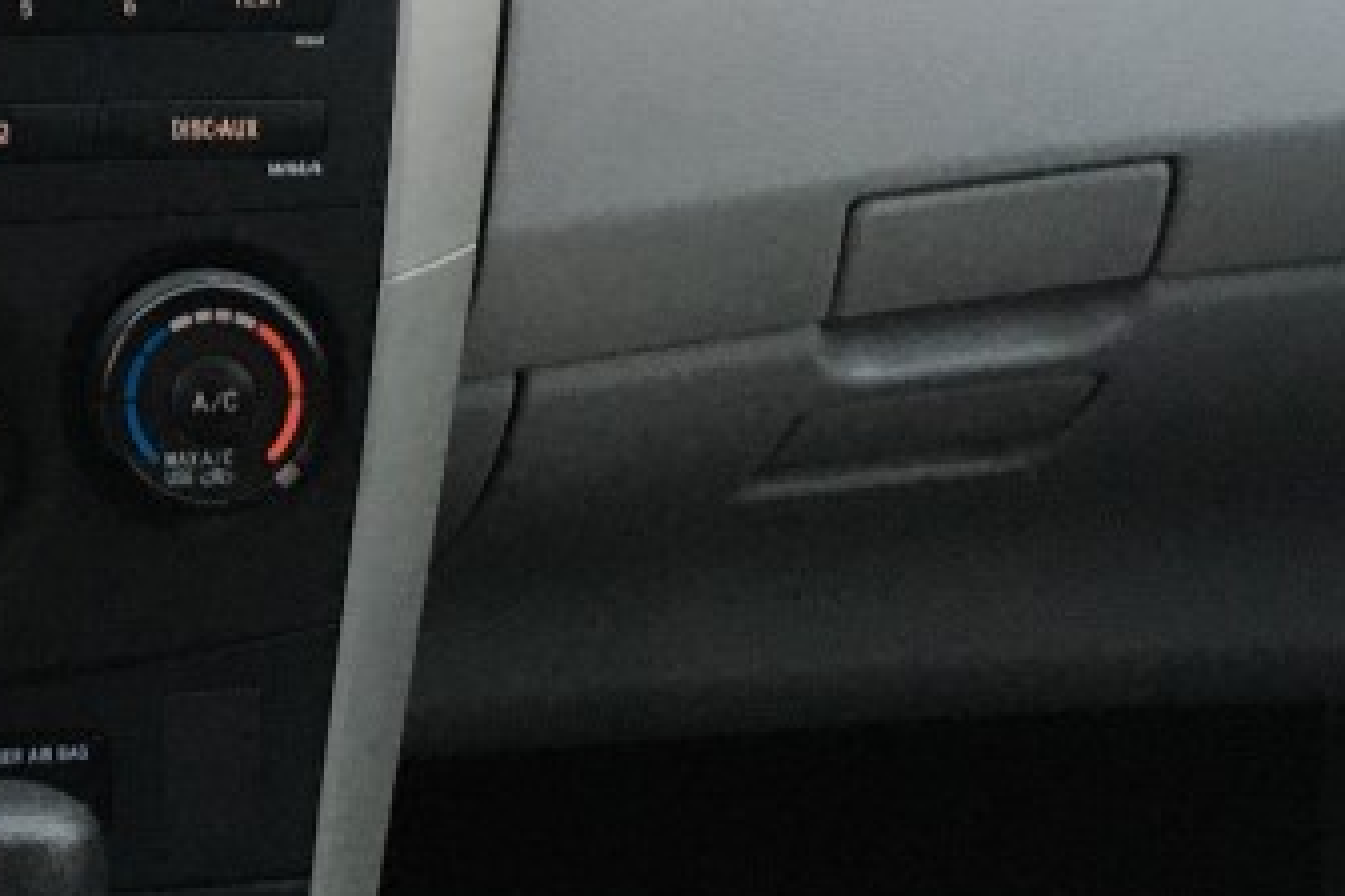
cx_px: 8
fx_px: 3437
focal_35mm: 92
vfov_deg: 14.7
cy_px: 120
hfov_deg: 21.4
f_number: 2.2
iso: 160
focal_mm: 4.15
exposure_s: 1/30
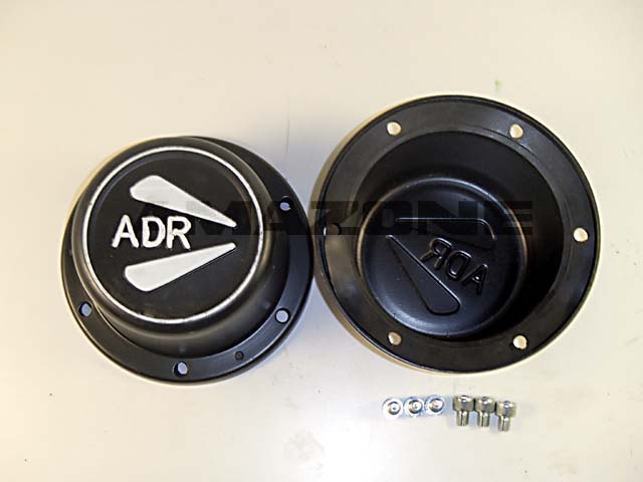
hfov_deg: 36.8
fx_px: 966
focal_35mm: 52
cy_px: 241
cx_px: 322
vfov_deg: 28.0
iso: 250
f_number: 5
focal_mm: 9.39
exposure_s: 1/50
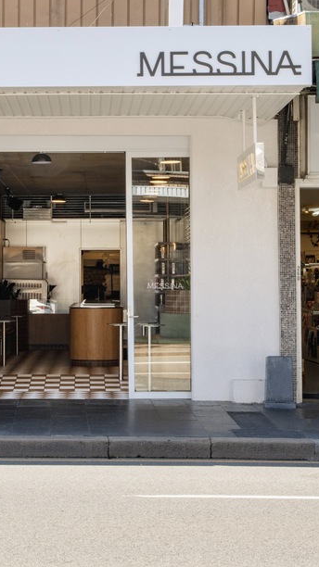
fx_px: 1339
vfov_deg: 23.6
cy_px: 112
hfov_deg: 13.5
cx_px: 63
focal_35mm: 89
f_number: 22
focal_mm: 52
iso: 160
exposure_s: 1/20
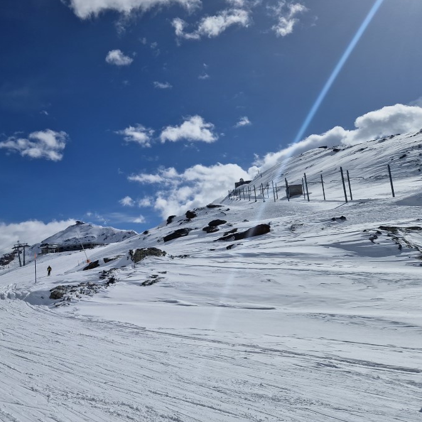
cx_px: 129
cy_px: 208
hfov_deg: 51.2
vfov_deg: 52.5
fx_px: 428
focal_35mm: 31
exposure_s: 1/10528
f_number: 1.8
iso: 50
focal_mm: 5.4
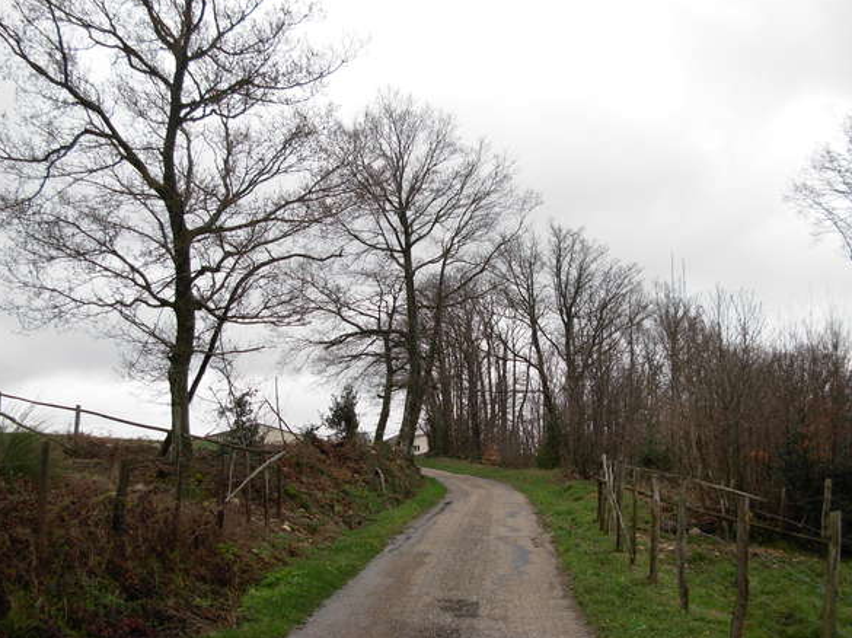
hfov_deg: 47.9
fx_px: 959
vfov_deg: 36.8
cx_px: 430
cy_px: 318
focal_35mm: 39
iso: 79
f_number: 2.9
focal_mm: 6.3
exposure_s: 1/373
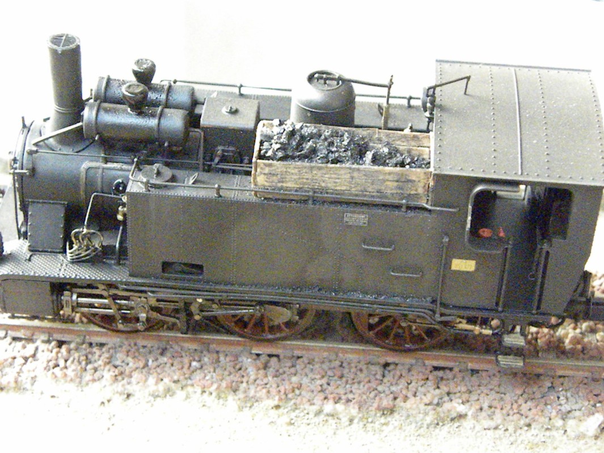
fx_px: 1466
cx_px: 302
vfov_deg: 17.6
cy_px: 226
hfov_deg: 23.3
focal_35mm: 84
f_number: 4
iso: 6400
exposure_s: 1/133
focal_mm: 15.1
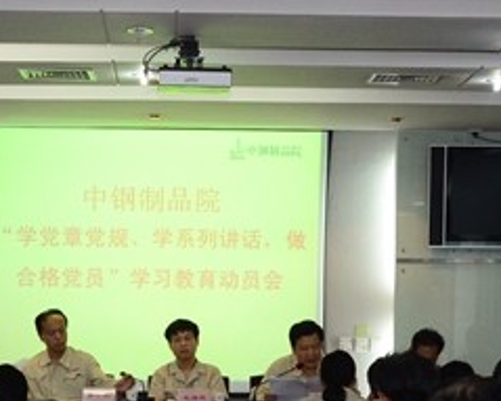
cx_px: 187
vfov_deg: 13.1
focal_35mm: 113
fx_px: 1675
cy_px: 537
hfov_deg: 17.0
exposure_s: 1/125
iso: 1600
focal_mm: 24
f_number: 4
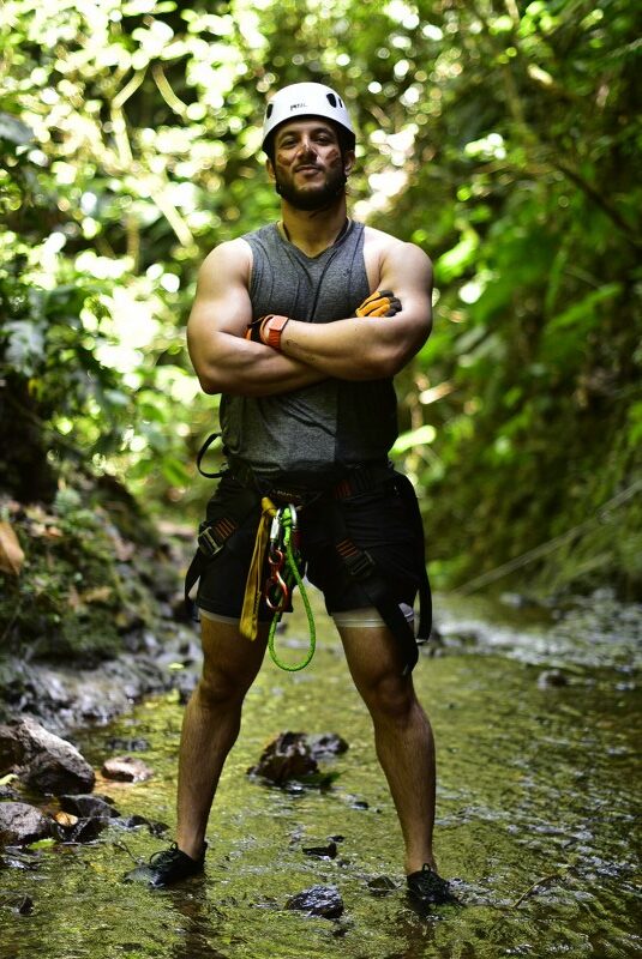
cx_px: 321
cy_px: 480
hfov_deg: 18.2
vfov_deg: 27.0
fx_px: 2002
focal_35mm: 75
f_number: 1.4
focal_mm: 50
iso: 250
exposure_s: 1/250
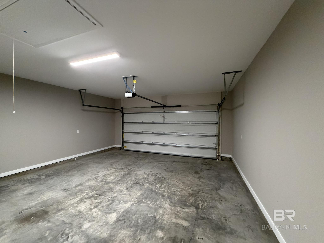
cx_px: 162
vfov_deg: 85.7
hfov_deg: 102.1
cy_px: 122
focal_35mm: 14
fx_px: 131
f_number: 2.2
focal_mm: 2.22
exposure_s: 1/60
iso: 640
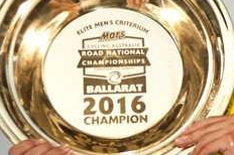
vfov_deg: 9.9
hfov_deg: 14.7
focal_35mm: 138
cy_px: 18
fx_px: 896
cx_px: 225
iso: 160
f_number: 3.5
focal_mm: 50
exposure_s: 1/250
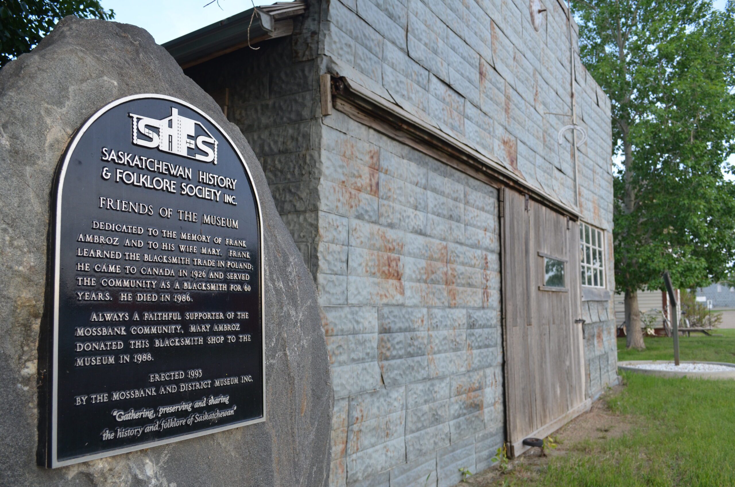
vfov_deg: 43.4
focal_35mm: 30
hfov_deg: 62.0
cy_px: 244
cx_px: 368
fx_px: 611
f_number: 5.6
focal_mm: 20
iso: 360
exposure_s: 1/125
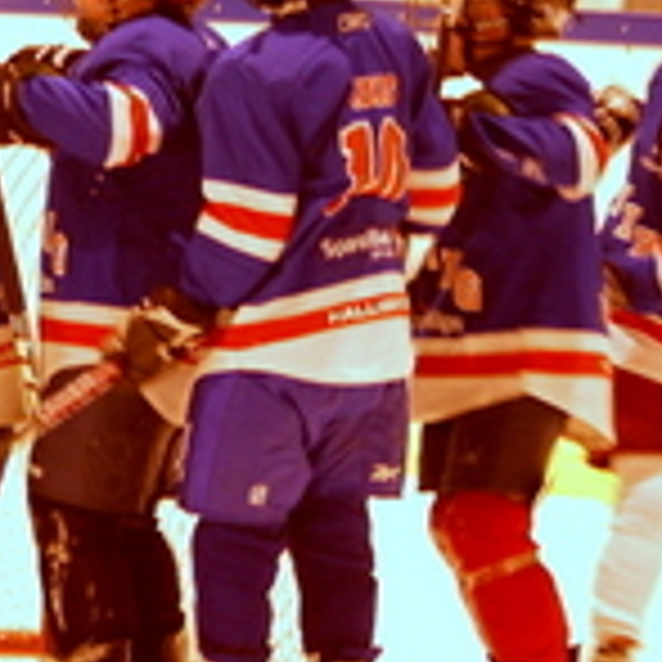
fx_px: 6296
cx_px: -149
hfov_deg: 6.0
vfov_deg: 6.0
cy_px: 317
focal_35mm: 291
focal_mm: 70
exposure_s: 1/20
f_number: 4
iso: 800
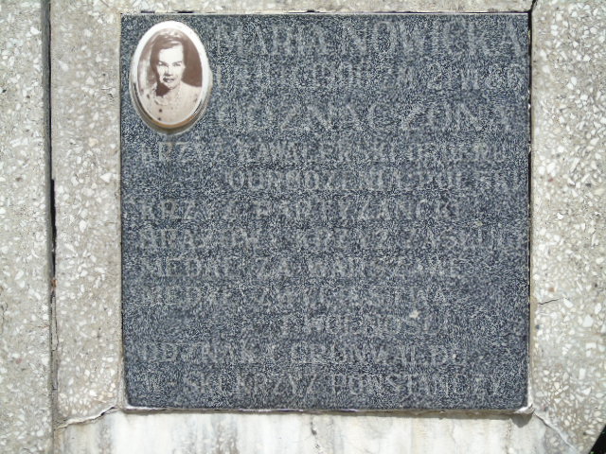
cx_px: 303
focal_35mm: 186
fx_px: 3256
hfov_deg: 10.6
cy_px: 227
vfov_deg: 8.0
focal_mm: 33
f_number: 5
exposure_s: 1/500
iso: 80
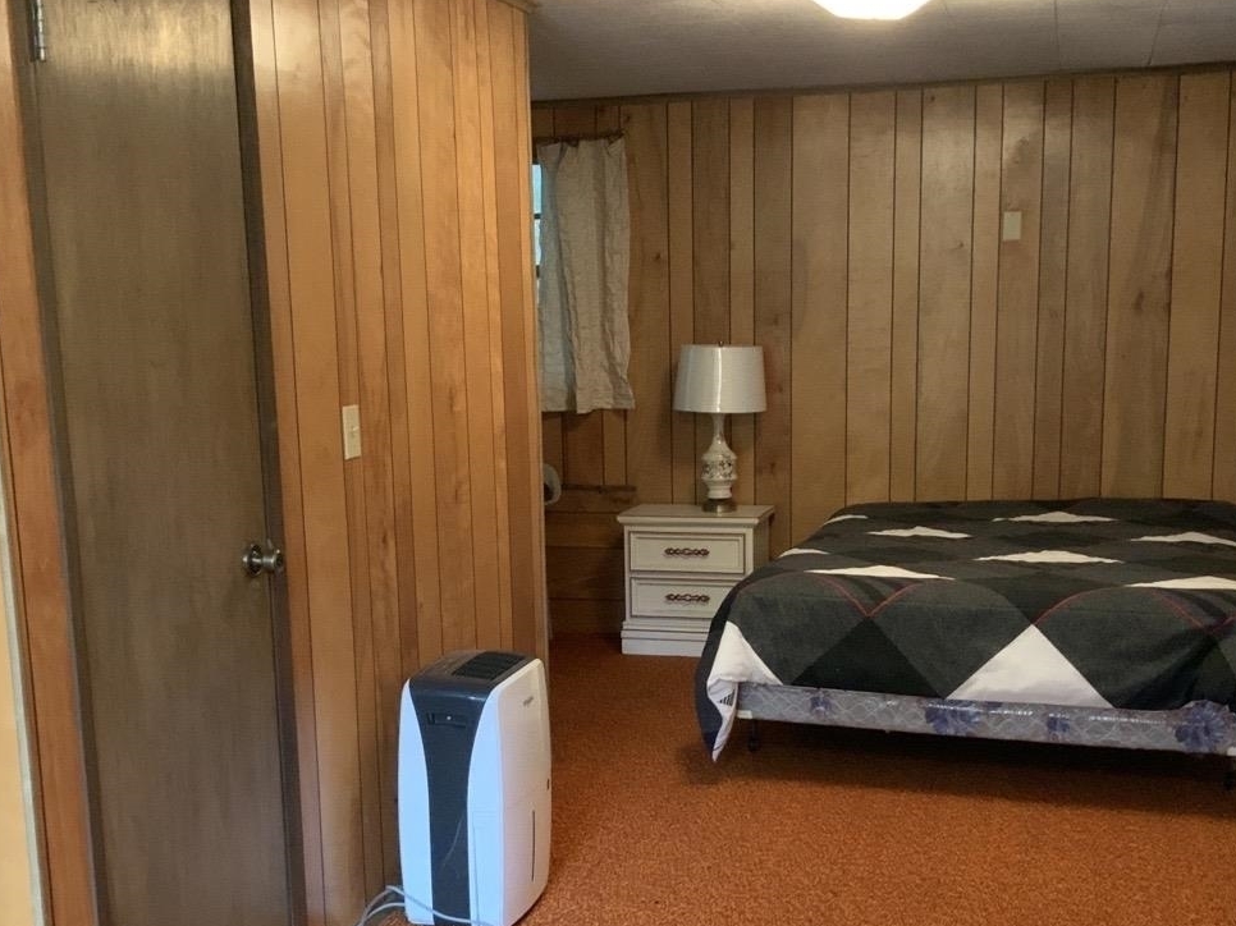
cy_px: 579
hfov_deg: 42.1
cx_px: 616
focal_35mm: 45
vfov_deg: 32.0
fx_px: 1606
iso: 250
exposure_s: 1/60
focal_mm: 3
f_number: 1.8
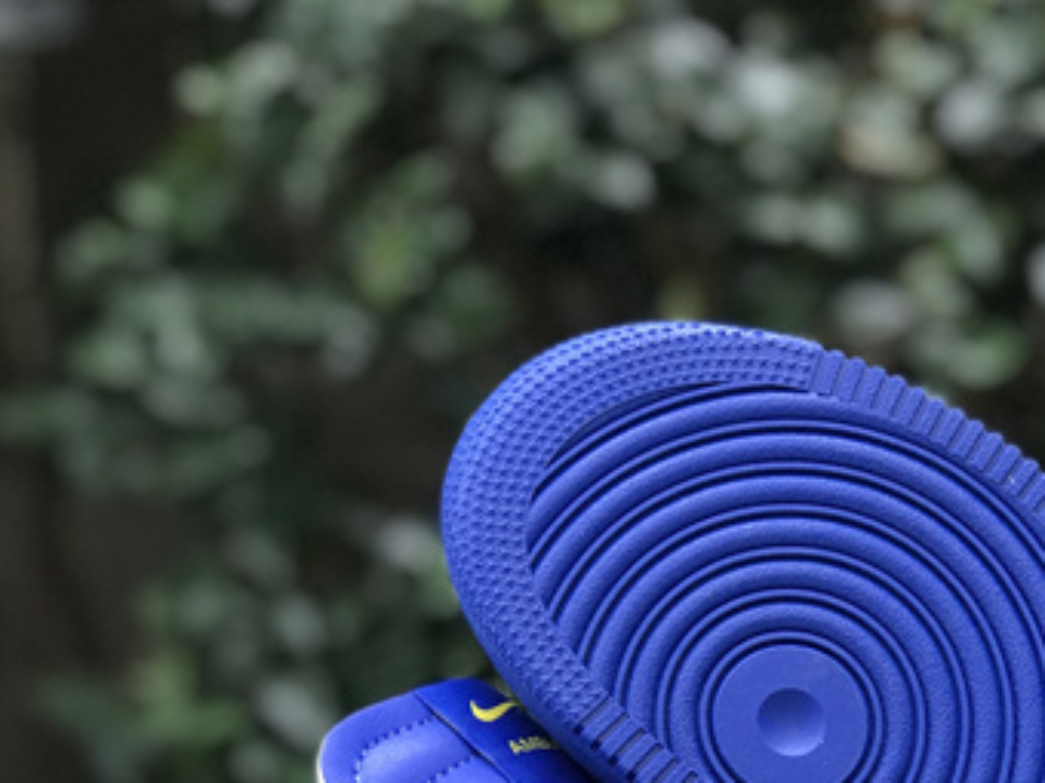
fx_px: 3743
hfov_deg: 15.8
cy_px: 831
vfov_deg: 11.8
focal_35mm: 124
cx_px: 784
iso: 50
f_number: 2.8
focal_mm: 6.6
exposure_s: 1/50
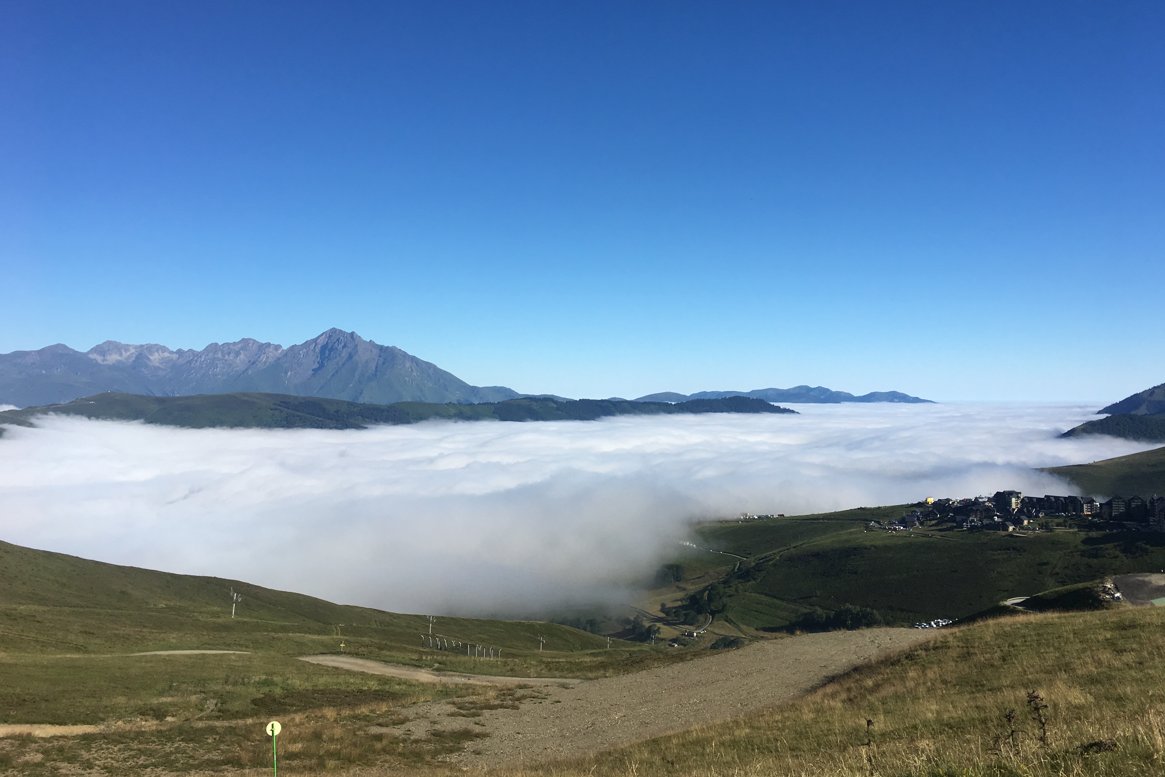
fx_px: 1003
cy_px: 349
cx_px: 583
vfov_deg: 42.3
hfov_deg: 60.3
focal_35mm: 31
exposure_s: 1/2653
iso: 25
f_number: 2.2
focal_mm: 4.15
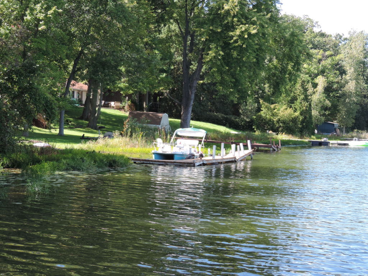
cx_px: 184
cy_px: 138
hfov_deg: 26.0
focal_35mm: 75
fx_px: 797
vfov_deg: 19.6
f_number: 3.9
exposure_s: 1/100
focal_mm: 13.3
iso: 80
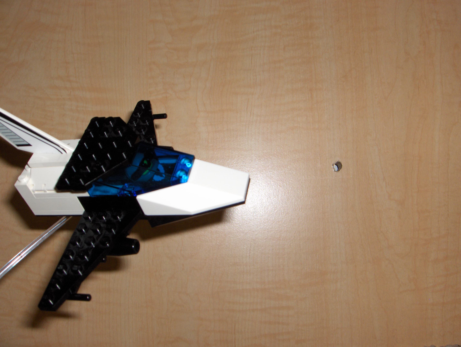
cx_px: 230
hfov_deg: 47.8
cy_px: 174
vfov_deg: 36.9
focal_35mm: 39
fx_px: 520
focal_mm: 8
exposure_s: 1/60
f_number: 4.8
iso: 100
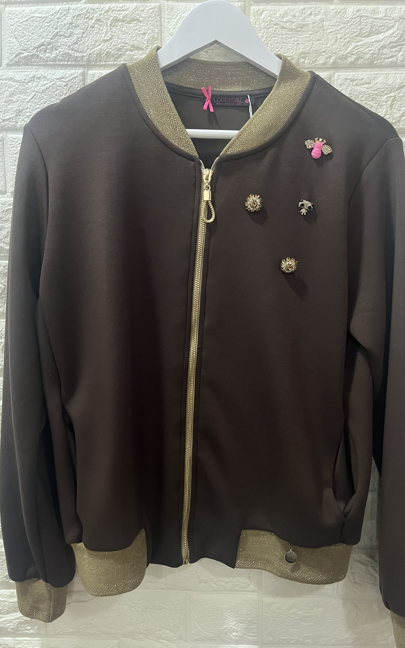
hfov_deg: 44.5
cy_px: 328
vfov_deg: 66.5
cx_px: 225
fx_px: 494
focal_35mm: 28
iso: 320
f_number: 1.6
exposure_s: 1/50
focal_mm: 5.1
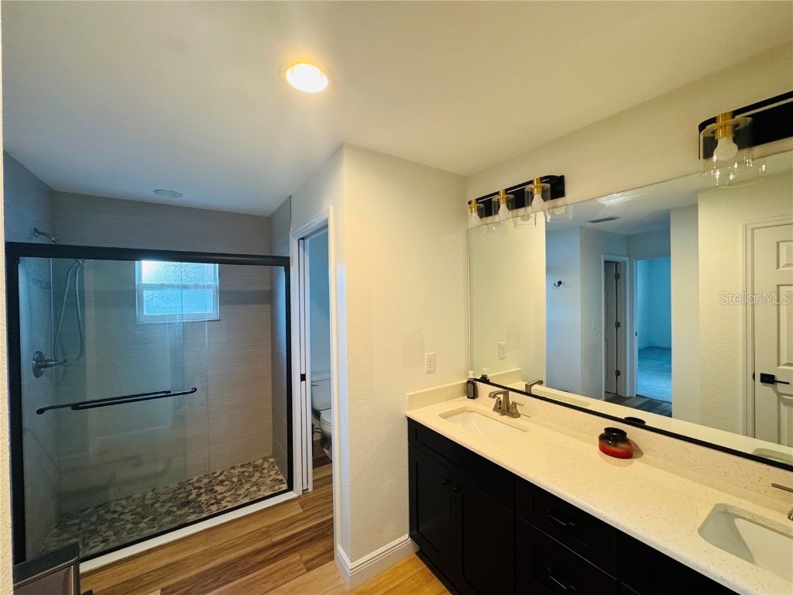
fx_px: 321
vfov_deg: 85.7
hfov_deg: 102.1
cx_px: 396
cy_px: 298
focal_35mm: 14
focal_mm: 2.22
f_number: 2.2
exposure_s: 1/60
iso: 250
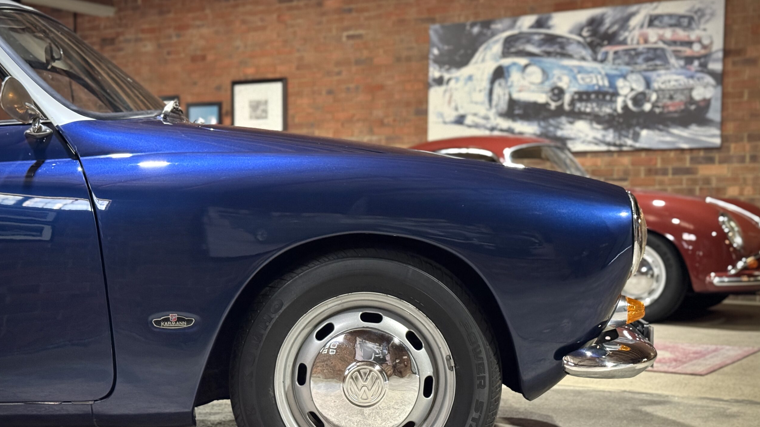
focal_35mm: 53
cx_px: 378
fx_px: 1068
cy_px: 250
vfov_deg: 22.6
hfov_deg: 39.2
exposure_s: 1/33
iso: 500
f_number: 1.78
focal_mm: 6.76
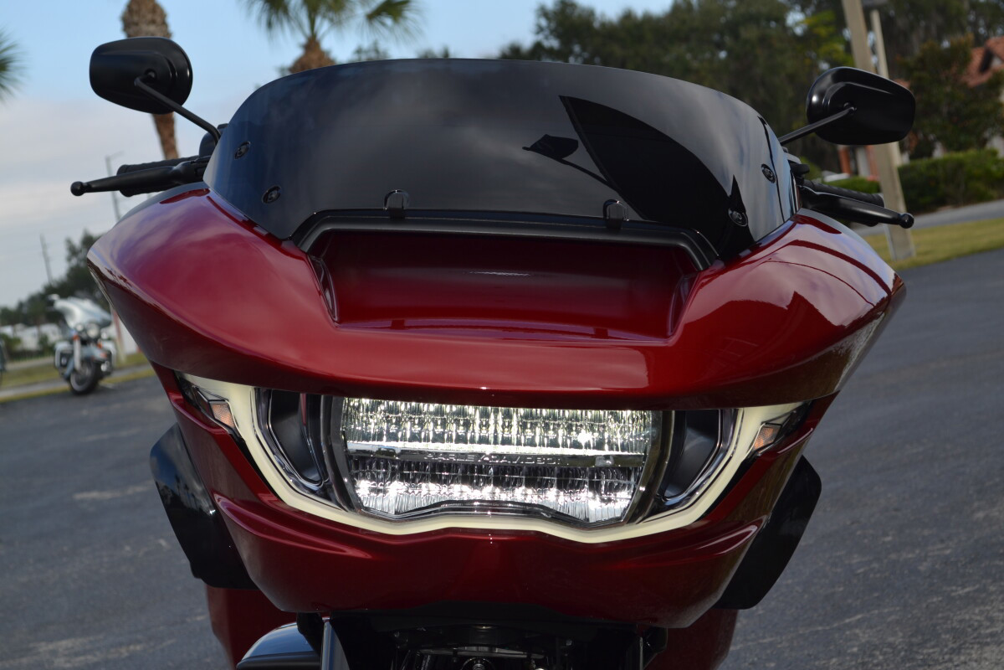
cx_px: 502
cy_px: 335
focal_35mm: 82
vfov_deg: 16.6
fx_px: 2301
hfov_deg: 24.6
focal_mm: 55
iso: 100
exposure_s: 1/200
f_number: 8
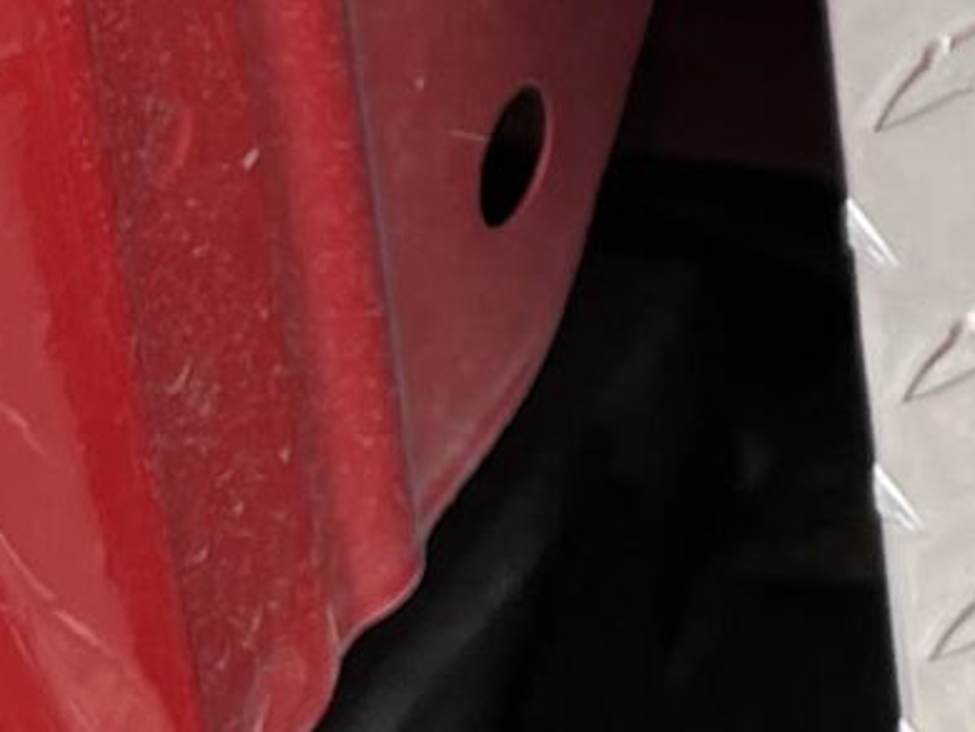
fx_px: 4818
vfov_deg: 7.8
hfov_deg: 10.2
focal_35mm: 171
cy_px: -1291
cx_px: 2248
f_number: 1.6
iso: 32
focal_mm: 5.1
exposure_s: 1/653
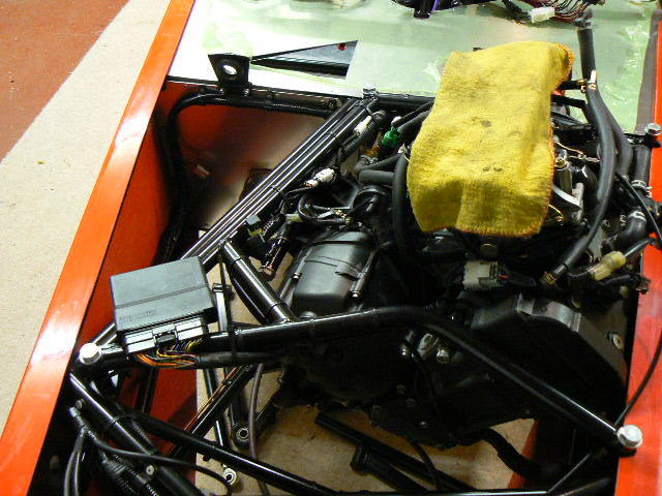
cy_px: 248
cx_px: 331
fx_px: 688
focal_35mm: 36
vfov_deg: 39.7
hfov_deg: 51.4
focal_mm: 6
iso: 200
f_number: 2.8
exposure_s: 1/4
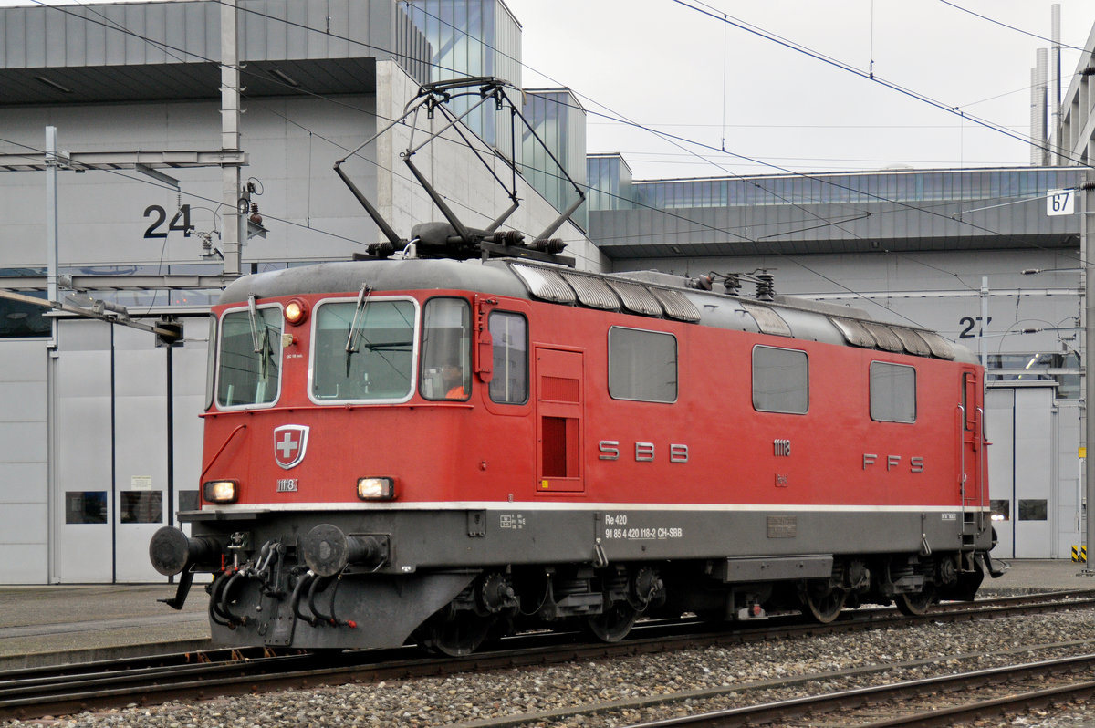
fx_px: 2188
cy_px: 364
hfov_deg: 28.1
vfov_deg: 18.9
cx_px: 548
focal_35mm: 72
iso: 640
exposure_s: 1/800
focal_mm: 48
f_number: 2.8
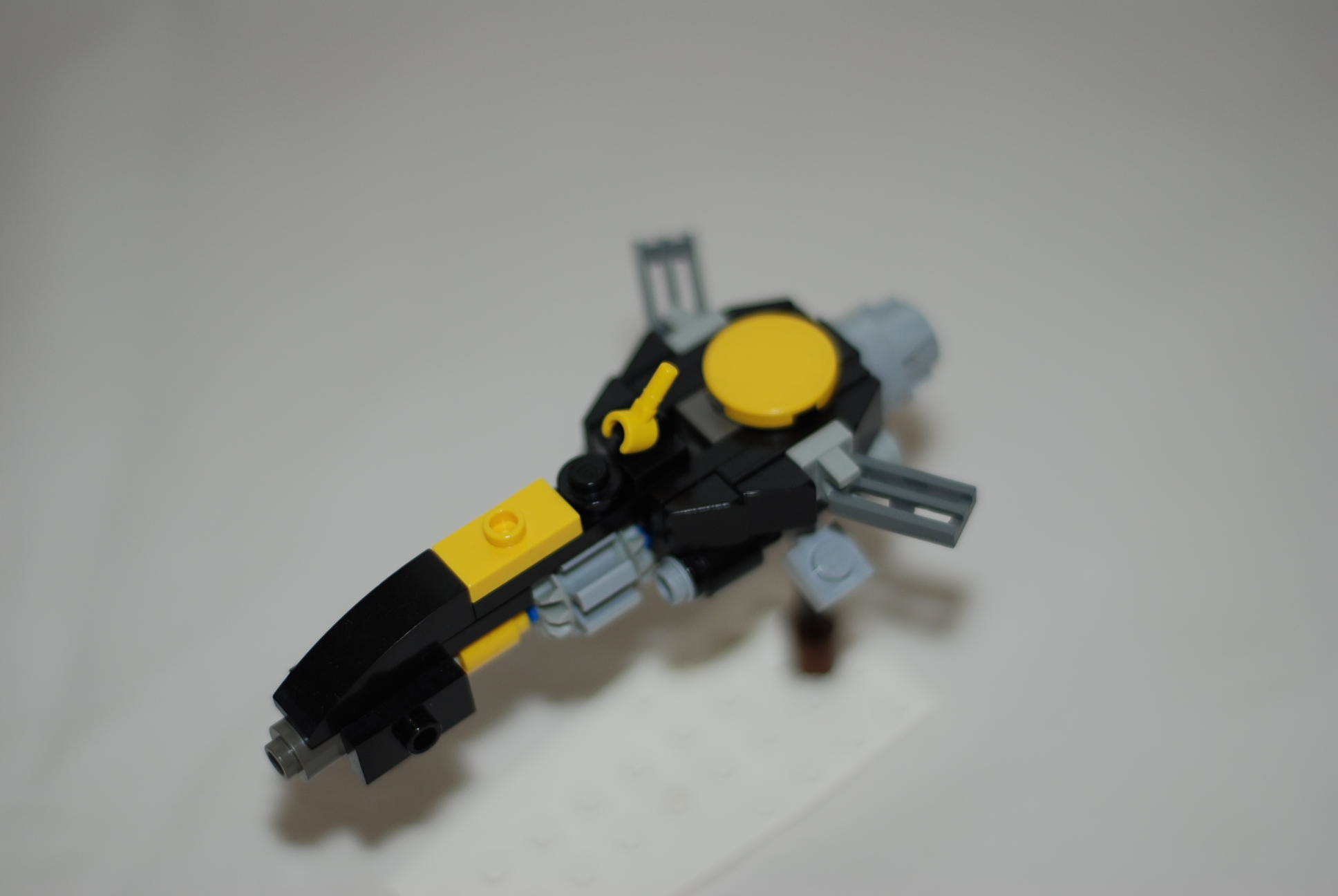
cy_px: 448
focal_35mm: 75
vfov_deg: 18.2
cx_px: 669
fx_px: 2791
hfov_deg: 27.0
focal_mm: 50
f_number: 1.8
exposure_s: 1/200
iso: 100
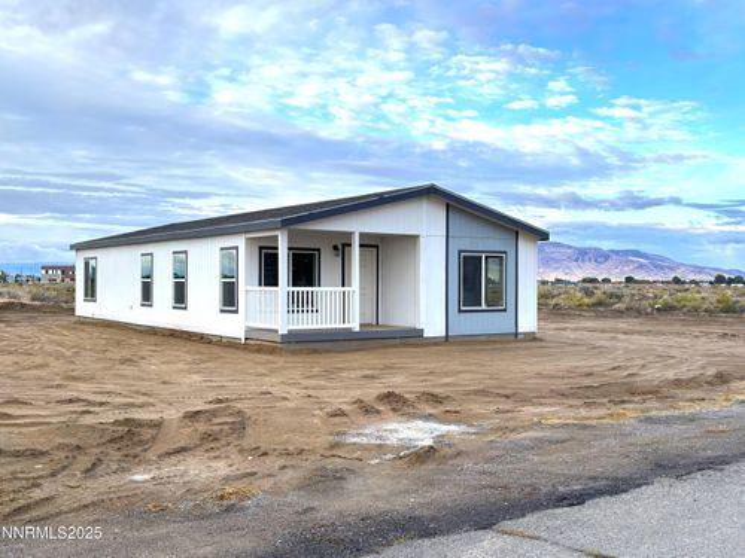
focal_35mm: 36
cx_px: 372
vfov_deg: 39.7
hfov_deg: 51.4
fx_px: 775
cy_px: 279
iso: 50
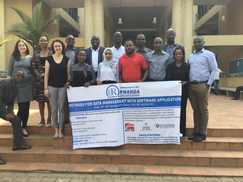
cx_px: 122
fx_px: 204
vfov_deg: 48.2
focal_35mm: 29
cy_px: 91
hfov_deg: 61.7
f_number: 2.2
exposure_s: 1/311
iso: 25
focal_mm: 4.15
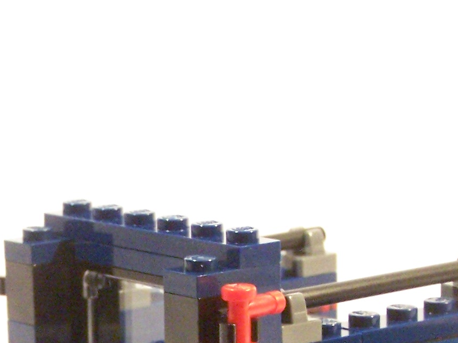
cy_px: 433
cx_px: 52
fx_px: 2527
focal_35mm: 191
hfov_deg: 10.3
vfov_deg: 7.7
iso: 400
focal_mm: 10.7
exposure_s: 1/30
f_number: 3.2
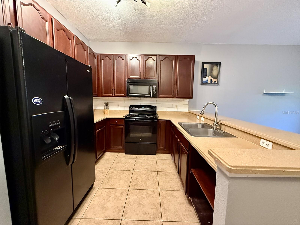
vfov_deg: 85.7
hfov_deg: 102.1
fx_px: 121
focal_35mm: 14
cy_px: 112
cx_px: 150
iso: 800
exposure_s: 1/60
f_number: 2.2
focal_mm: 2.22
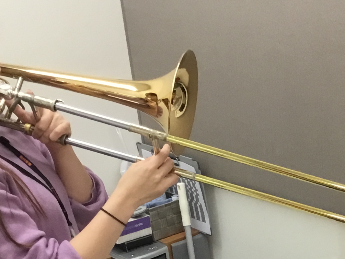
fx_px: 947
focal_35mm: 95
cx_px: 347
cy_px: 339
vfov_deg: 14.9
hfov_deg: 20.0
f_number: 2.4
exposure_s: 1/30
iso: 50
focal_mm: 3.3
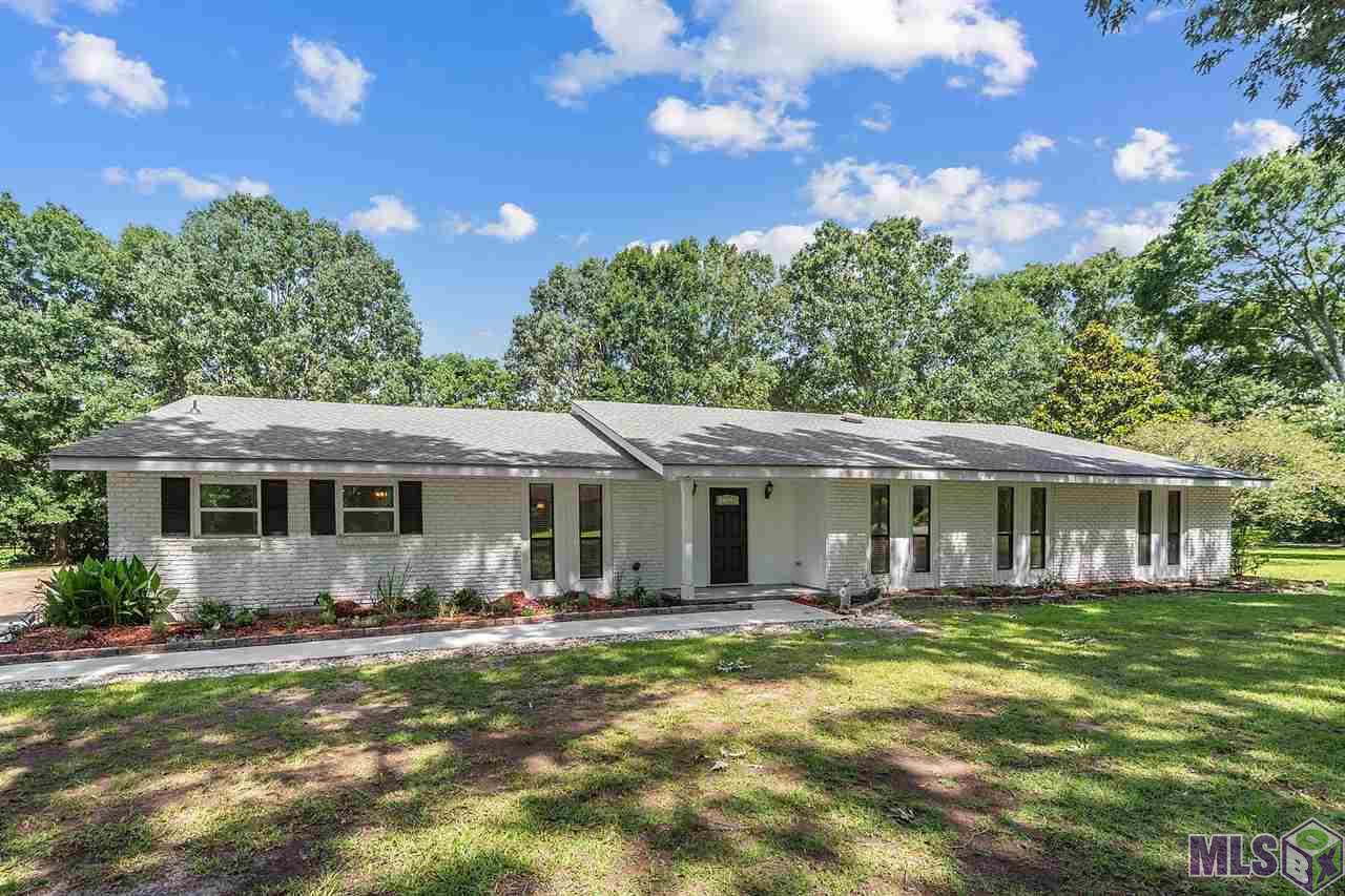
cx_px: 672
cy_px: 448
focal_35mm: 16
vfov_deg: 73.7
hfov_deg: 96.7
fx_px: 598
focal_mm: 16
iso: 500
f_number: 10
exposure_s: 1/250
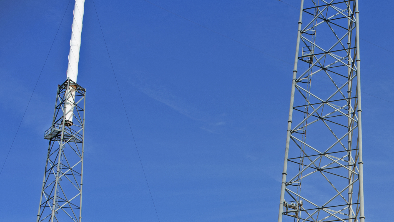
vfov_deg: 13.0
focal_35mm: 90
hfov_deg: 22.0
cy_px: 280
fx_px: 940
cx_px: 466
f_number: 5.6
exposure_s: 1/1000
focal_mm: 35
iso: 200
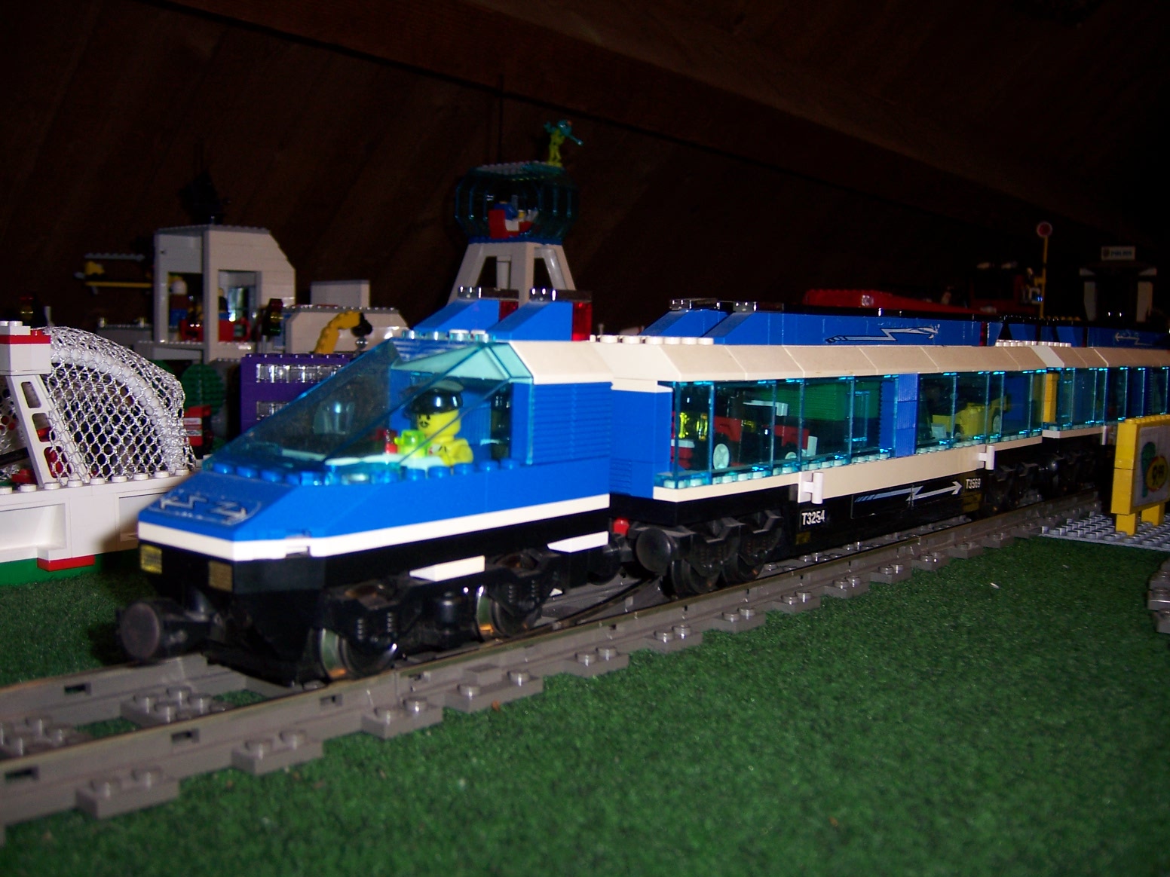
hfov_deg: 51.4
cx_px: 585
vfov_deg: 39.7
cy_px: 438
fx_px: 1217
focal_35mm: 36
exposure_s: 1/60
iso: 80
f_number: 2.8
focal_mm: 6.2
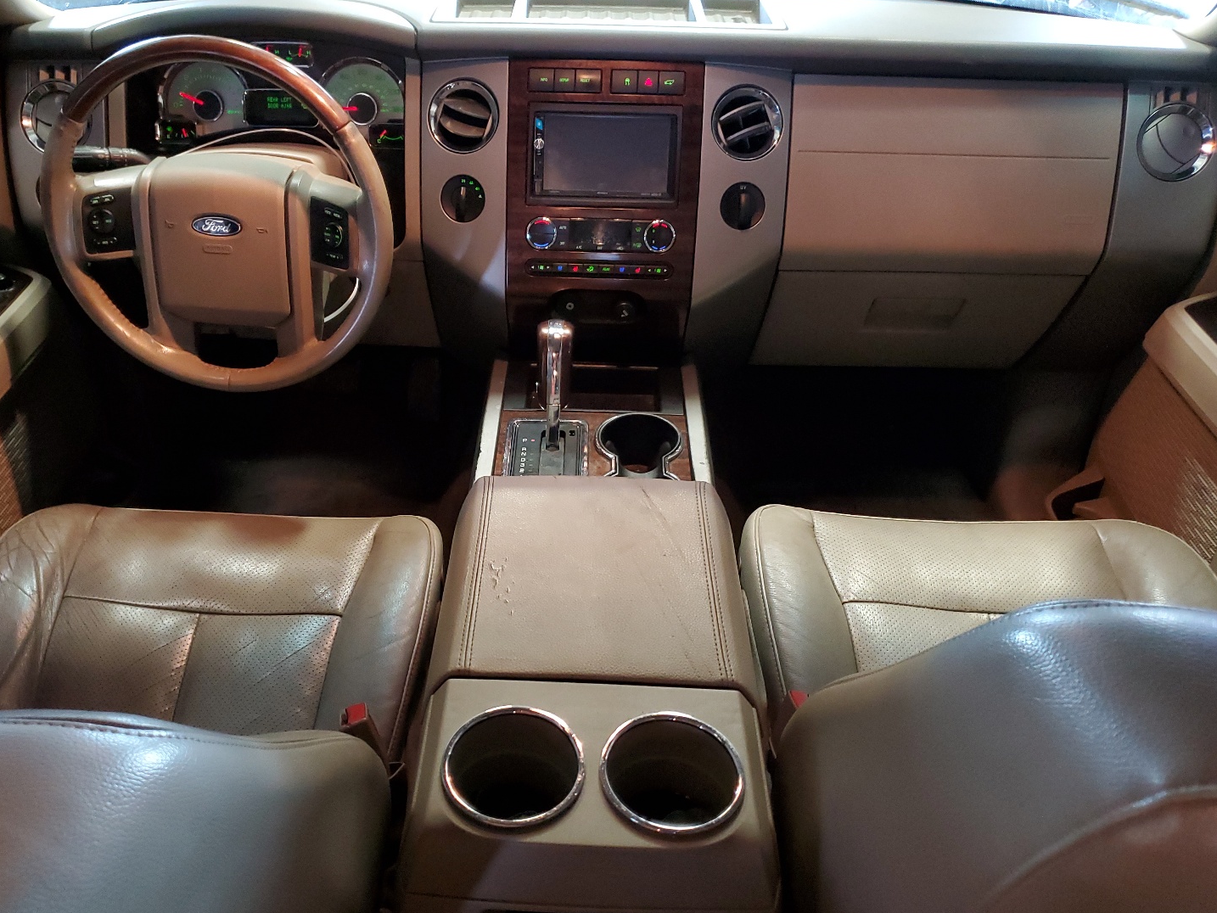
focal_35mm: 29
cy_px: 502
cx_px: 555
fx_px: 1020
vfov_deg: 48.2
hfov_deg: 61.5
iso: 307
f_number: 1.5
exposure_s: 1/17
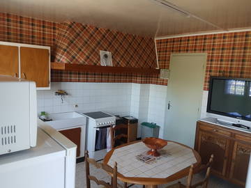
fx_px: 189
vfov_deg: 53.1
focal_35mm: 26
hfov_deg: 67.3
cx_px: 126
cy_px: 94
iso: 100
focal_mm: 4.2
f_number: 1.7
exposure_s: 1/50
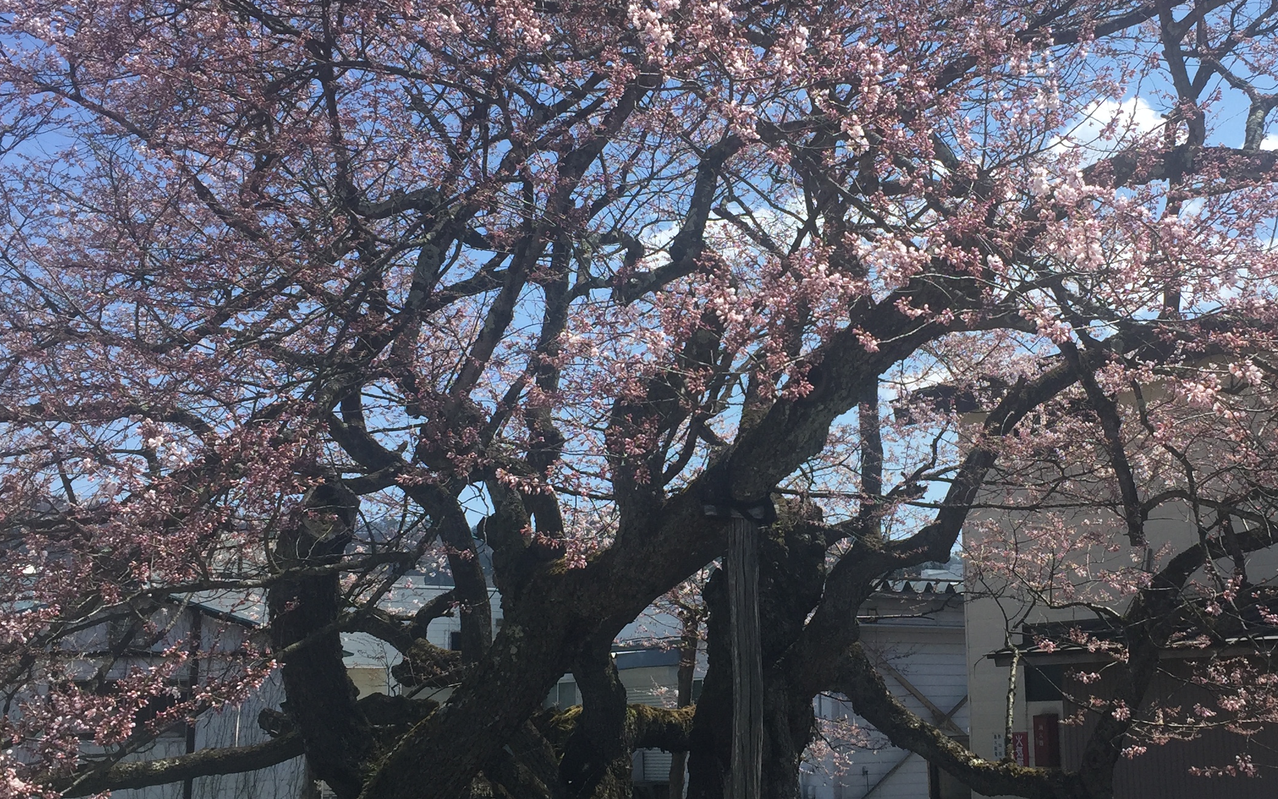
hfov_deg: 41.6
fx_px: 1672
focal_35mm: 48
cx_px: 794
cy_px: 366
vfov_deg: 26.9
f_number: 2.2
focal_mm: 4.15
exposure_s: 1/1582
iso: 32
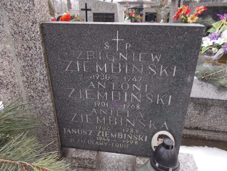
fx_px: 170
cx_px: 114
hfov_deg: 67.3
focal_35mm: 26
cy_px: 86
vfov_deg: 53.1
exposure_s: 1/100
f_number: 3.2
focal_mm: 4.6
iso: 80
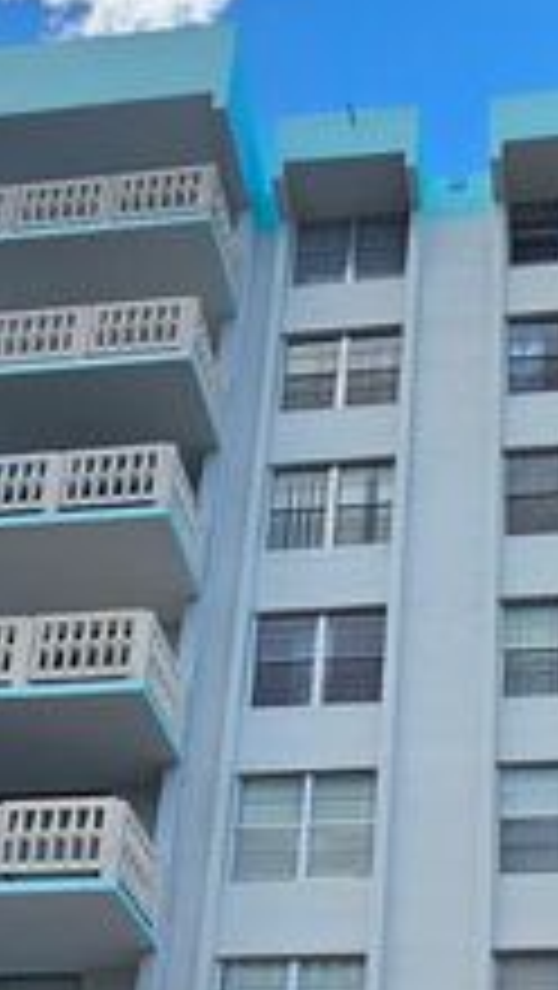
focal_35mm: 43
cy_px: 1100
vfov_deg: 38.7
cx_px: 432
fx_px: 1129
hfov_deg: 27.3
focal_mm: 2.2
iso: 50
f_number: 2.2
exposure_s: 1/929
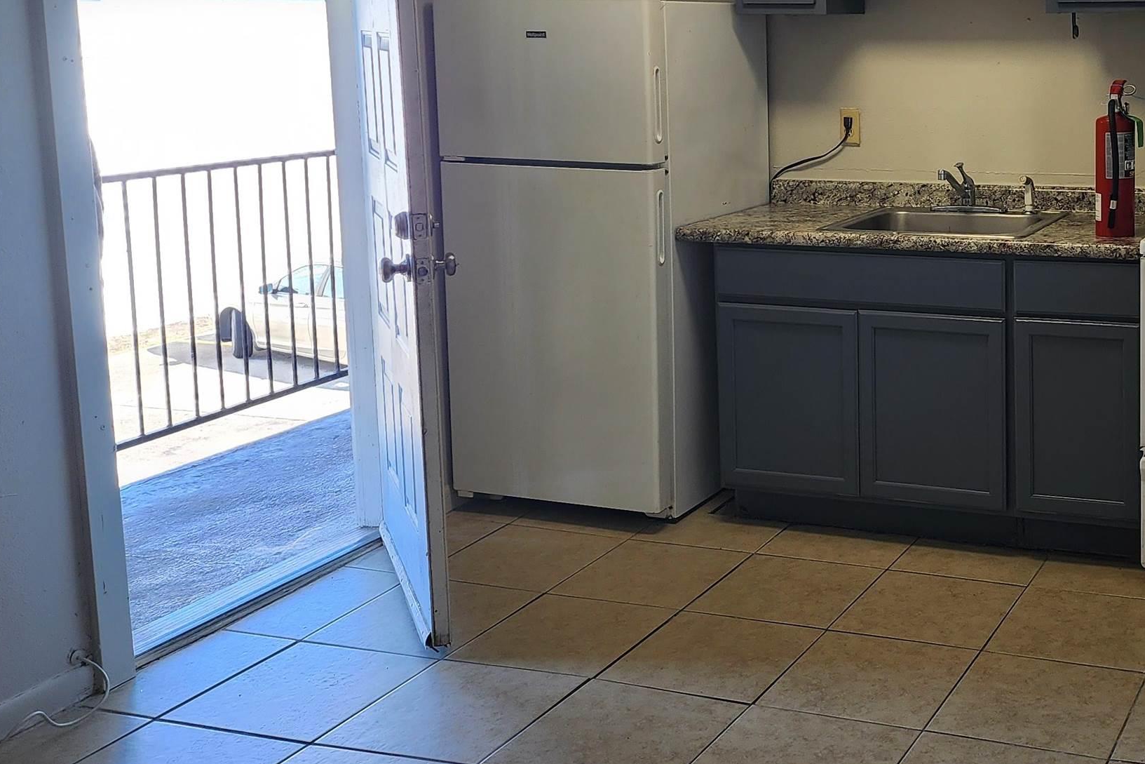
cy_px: 201
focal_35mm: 45
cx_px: 967
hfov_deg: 41.1
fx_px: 1431
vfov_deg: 29.5
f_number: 1.8
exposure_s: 1/120
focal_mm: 6.4
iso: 64
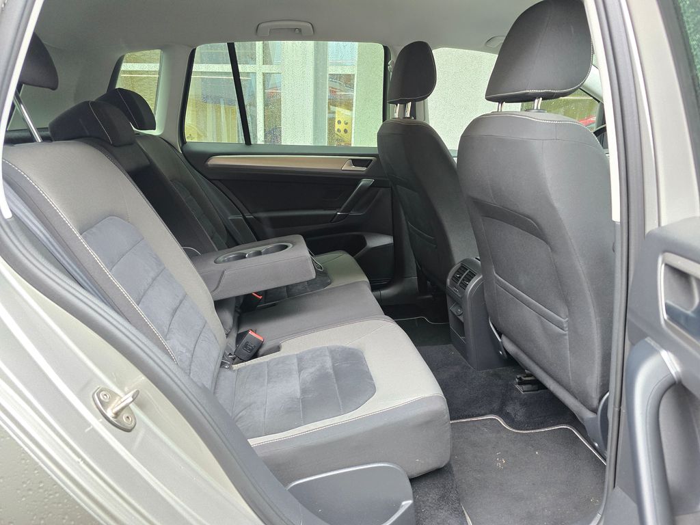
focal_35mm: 23
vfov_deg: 58.9
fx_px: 465
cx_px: 350
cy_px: 262
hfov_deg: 73.9
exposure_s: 1/120
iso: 640
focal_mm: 6.3
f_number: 1.7
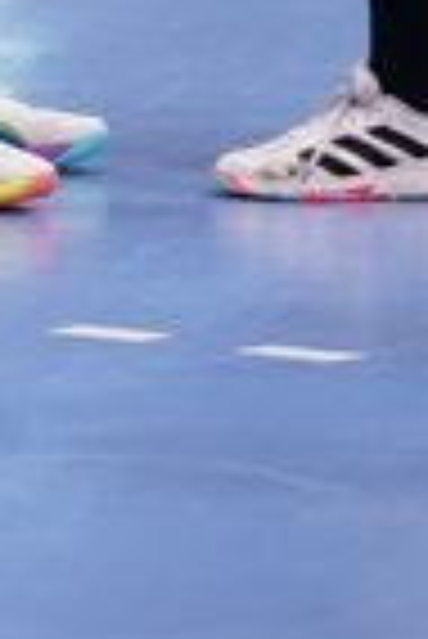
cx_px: 324
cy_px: -572
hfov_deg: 2.4
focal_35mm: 570
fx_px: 10140
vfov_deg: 3.6
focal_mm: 135
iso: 1250
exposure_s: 1/1600
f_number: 1.8
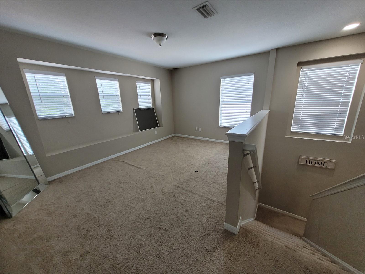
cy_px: 137
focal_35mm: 13
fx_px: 137
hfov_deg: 106.2
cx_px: 182
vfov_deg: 89.9
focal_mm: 1.74
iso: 160
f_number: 2.2
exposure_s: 1/60
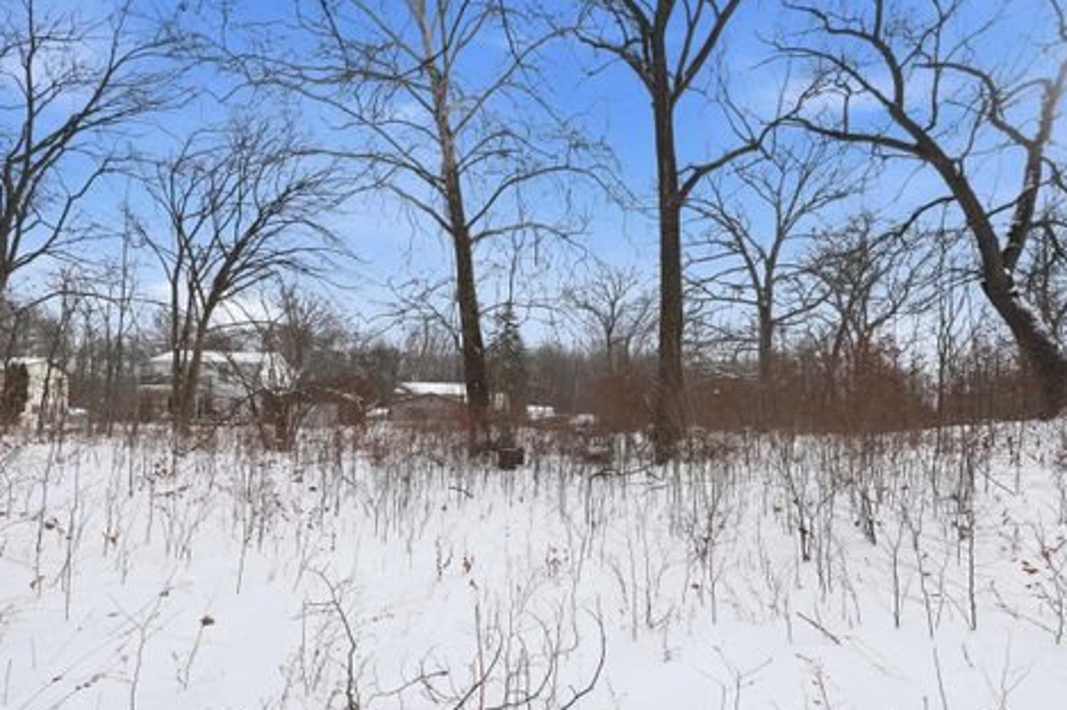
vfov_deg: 73.6
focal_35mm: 16
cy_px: 372
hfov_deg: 96.8
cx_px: 544
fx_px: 474
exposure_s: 1/4000
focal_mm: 10
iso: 800
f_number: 5
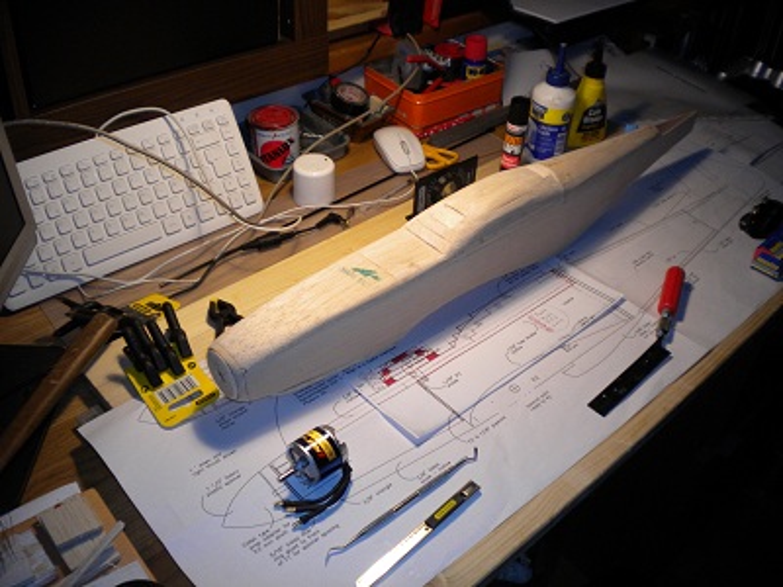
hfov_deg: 52.6
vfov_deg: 40.7
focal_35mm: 35
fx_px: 792
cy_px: 294
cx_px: 392
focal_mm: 6.3
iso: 139
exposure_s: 1/57.8
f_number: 3.1
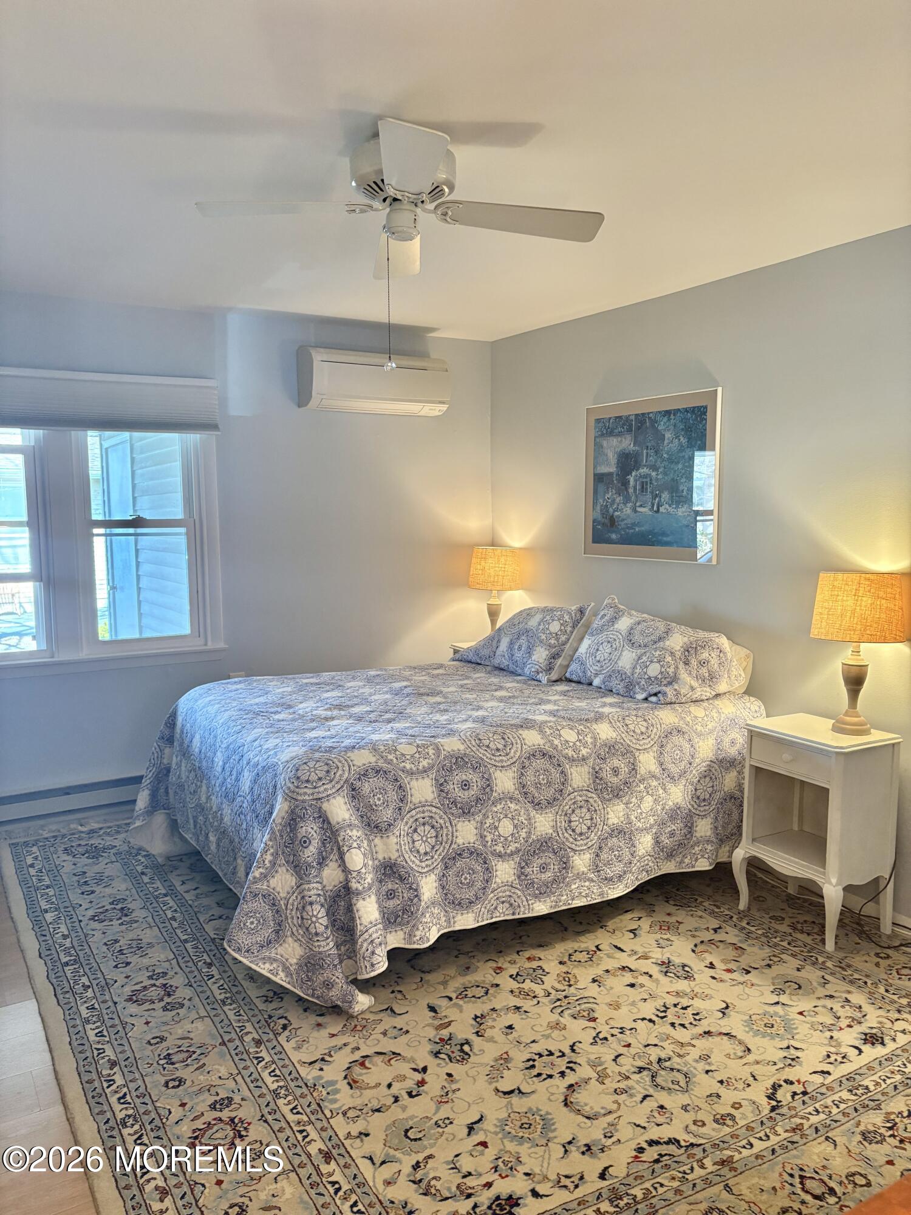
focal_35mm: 26
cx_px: 456
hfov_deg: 53.1
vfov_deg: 67.3
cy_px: 608
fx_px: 912
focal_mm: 5.96
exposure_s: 1/60
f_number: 1.6
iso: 200
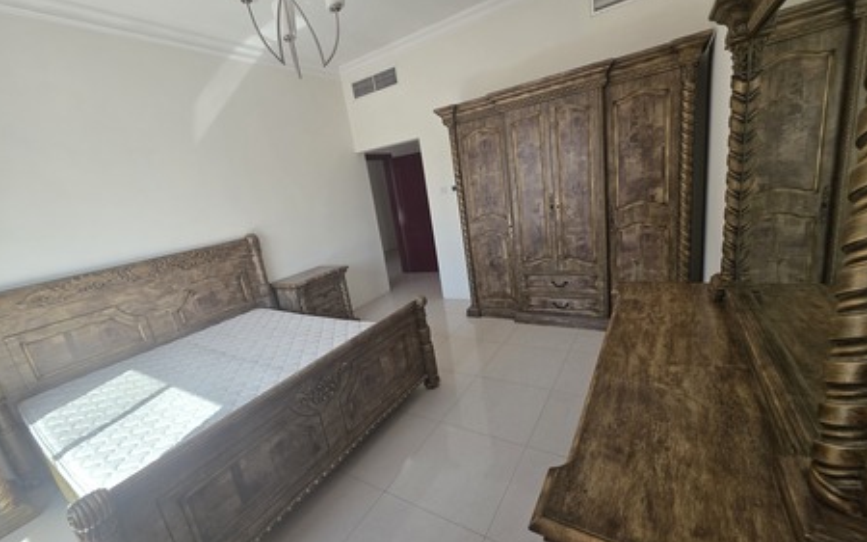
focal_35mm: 14
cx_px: 434
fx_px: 331
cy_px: 273
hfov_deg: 105.3
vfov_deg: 78.6
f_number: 1.9
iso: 100
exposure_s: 1/120
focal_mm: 2.2
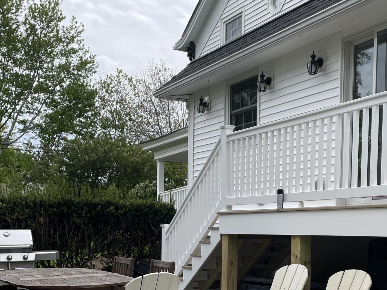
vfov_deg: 25.7
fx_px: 615
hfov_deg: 34.8
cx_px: 231
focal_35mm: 55
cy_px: 261
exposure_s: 1/2304
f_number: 1.6
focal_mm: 4.2
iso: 32
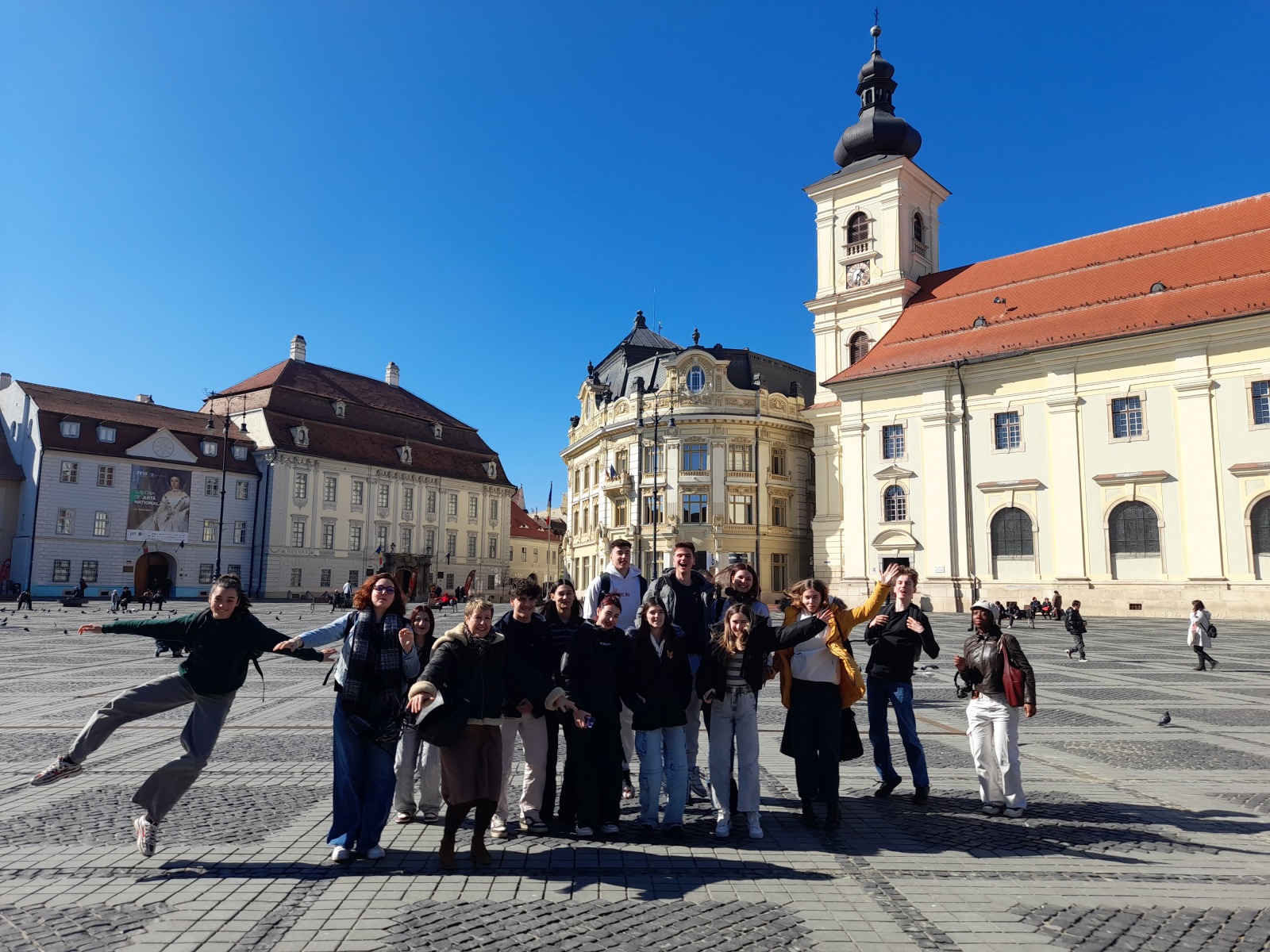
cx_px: 635
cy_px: 476
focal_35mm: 25
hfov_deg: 69.4
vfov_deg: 54.9
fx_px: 917
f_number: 2
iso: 20
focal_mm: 4.6
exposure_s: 1/747
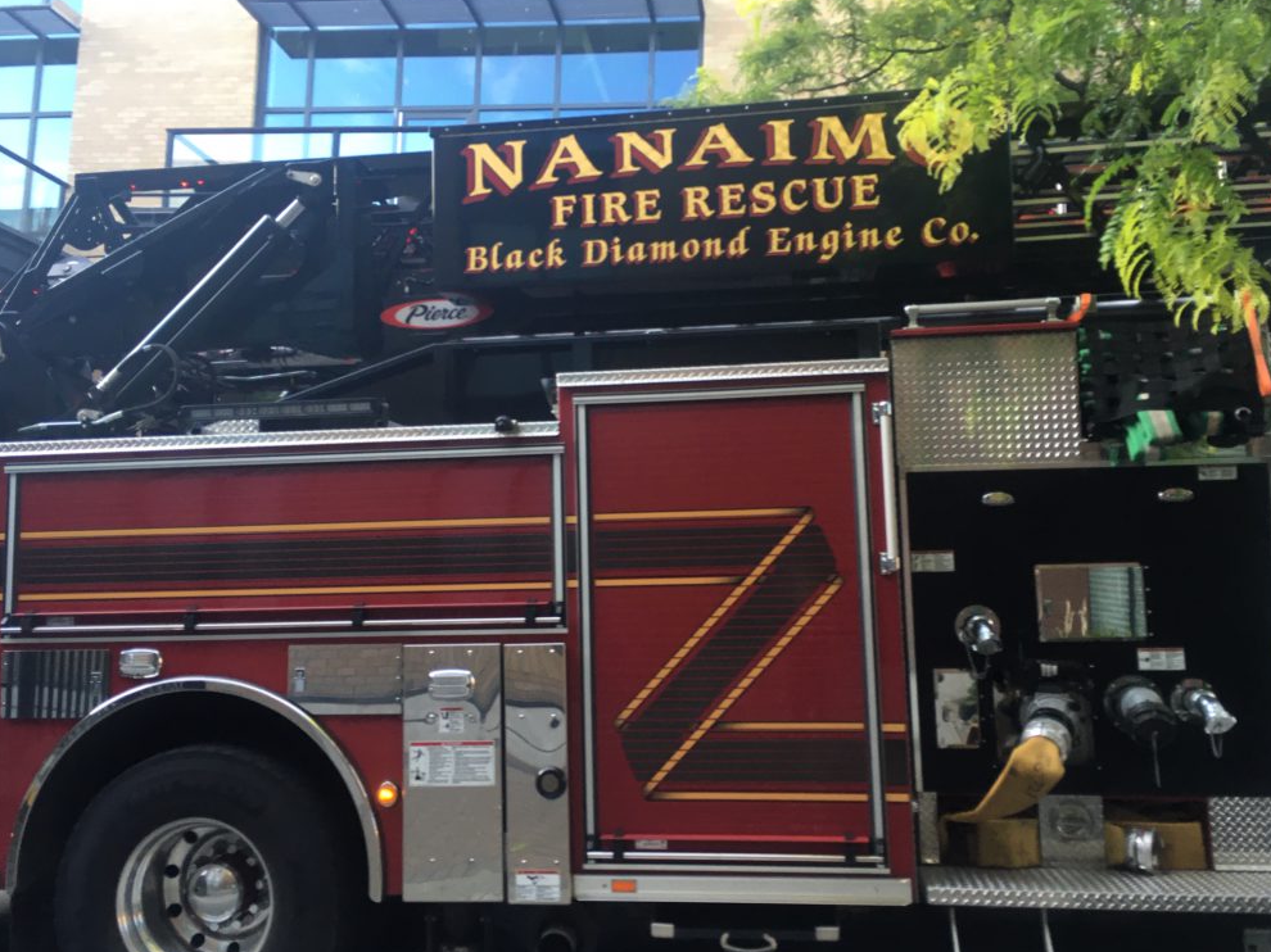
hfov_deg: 60.0
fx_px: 1101
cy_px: 473
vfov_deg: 46.8
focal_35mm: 30
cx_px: 648
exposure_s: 1/30
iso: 25
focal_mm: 4.15
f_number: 2.2
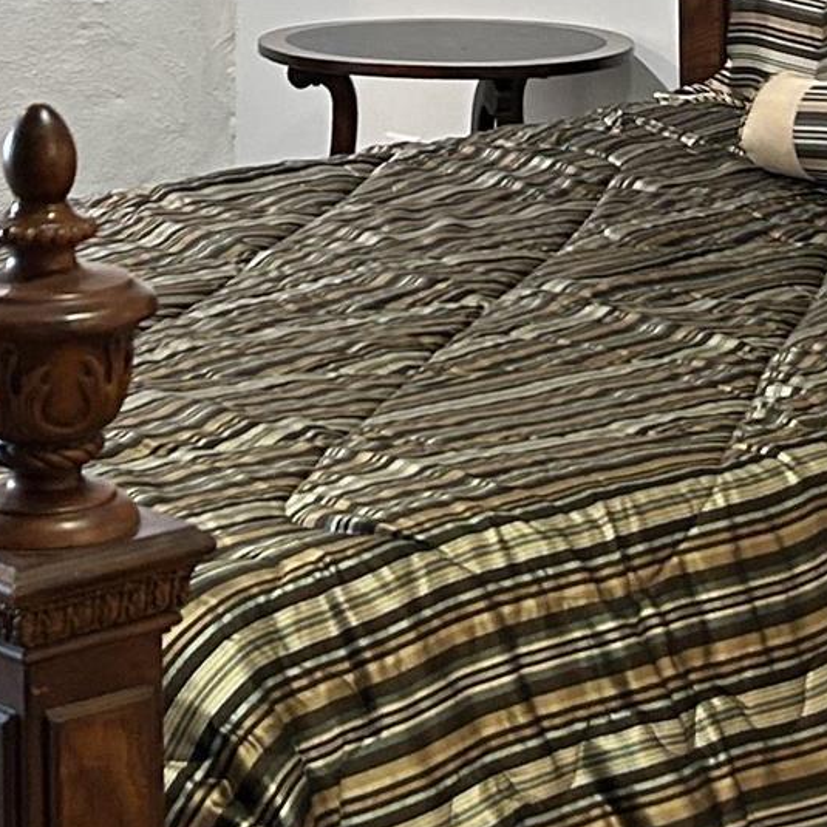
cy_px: -269
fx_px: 3568
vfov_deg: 12.8
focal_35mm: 132
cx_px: 498
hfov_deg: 13.2
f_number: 1.5
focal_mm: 5.7
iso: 125
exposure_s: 1/60
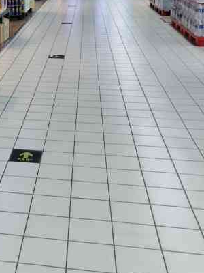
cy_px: 49
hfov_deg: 22.2
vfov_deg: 29.9
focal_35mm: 63
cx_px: -10
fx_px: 495
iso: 200
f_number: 1.8
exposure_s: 1/100
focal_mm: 5.58
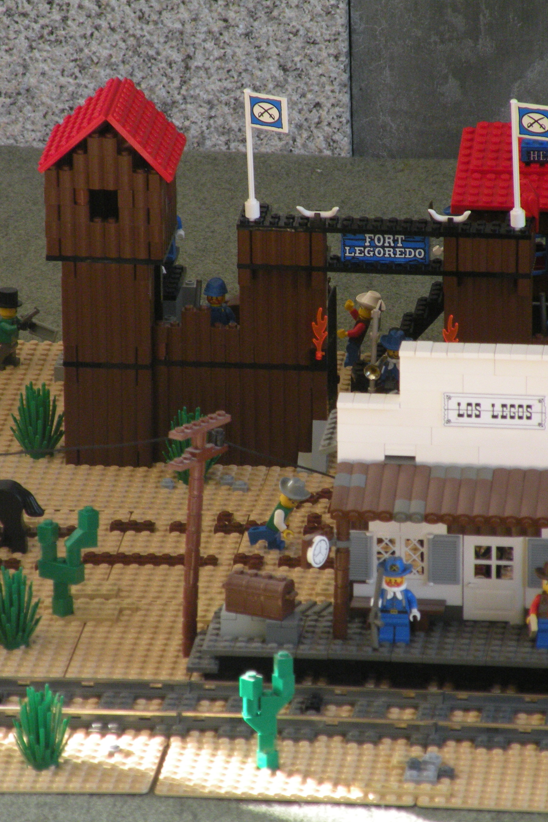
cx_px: 339
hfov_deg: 4.4
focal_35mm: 313
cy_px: 411
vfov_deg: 6.6
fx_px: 7146
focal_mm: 39.8
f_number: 4.5
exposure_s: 1/62.8
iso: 205
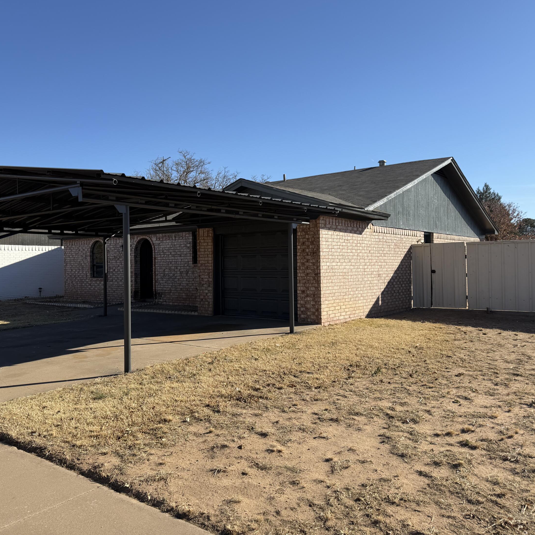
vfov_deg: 55.6
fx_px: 507
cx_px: 219
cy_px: 261
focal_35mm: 29
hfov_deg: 55.3
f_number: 1.78
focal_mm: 6.76
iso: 80
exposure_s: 1/4405
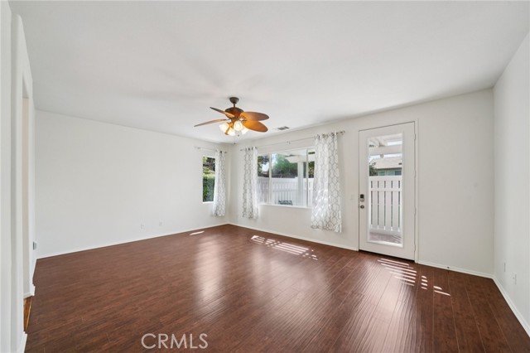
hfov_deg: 108.4
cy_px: 176
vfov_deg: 85.4
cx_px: 265
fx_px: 191
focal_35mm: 13
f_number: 8
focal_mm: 13
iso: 160
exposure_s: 1/30
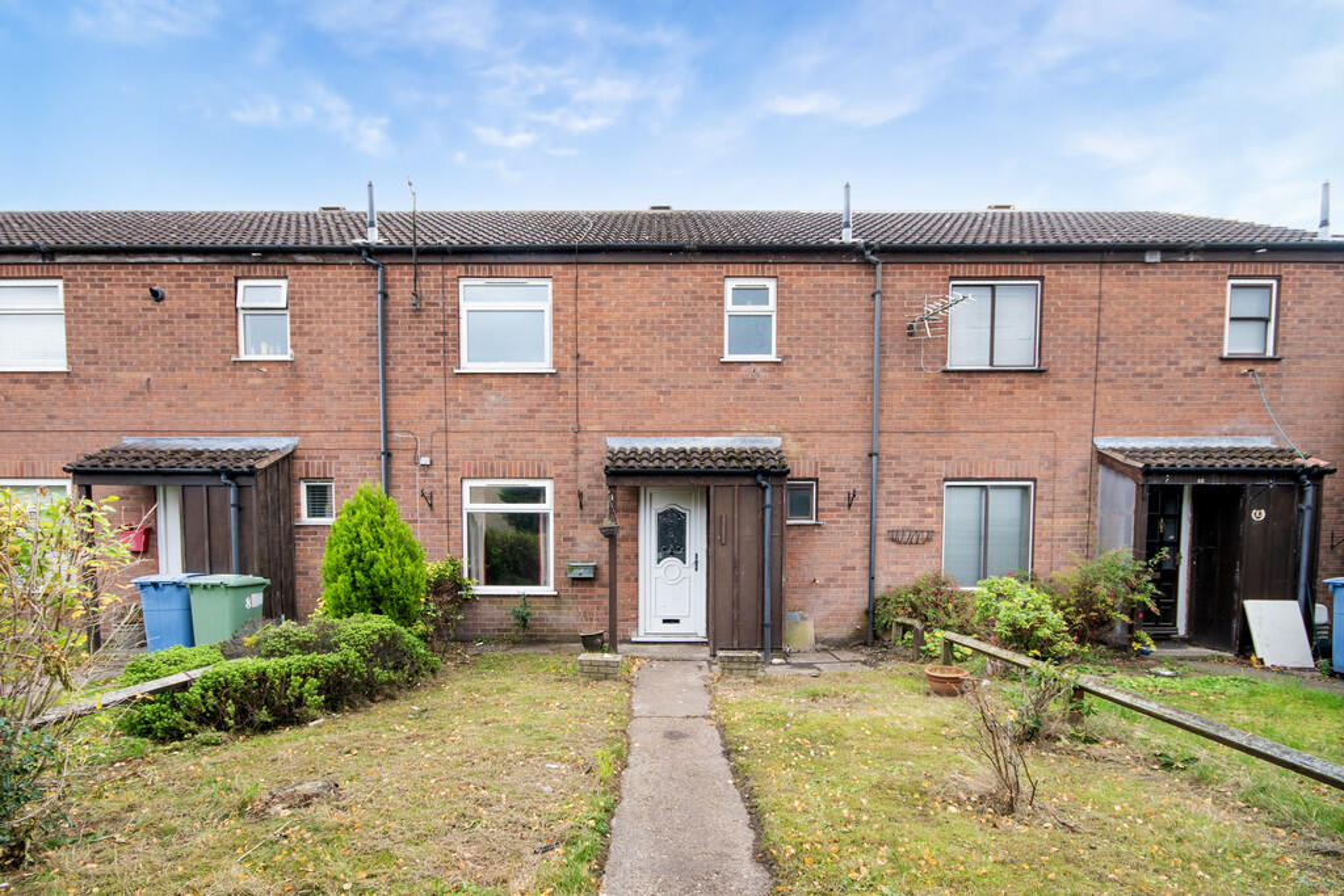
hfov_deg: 96.7
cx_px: 672
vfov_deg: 73.8
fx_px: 597
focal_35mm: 16
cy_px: 448
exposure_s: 1/25
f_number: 8
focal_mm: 11
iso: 100
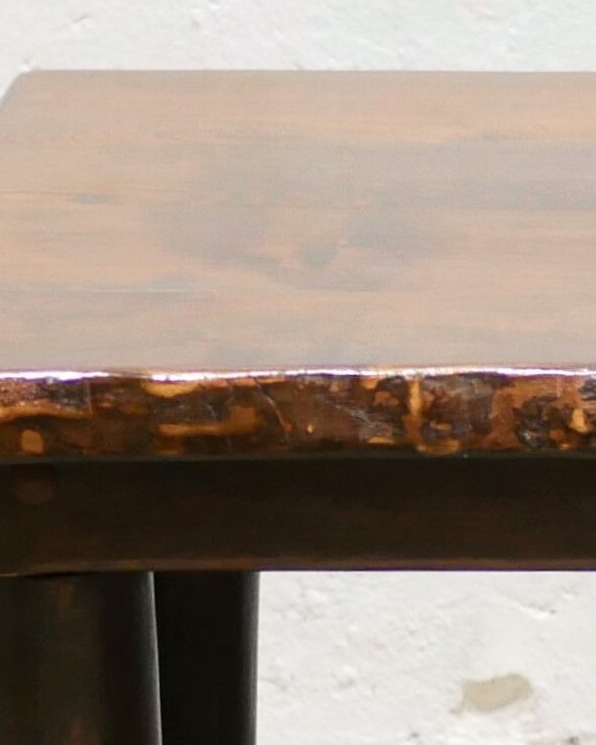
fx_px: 5206
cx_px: 729
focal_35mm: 236
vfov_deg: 8.2
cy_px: 506
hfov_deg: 6.5
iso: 800
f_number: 1.7
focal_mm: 20
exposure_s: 1/60
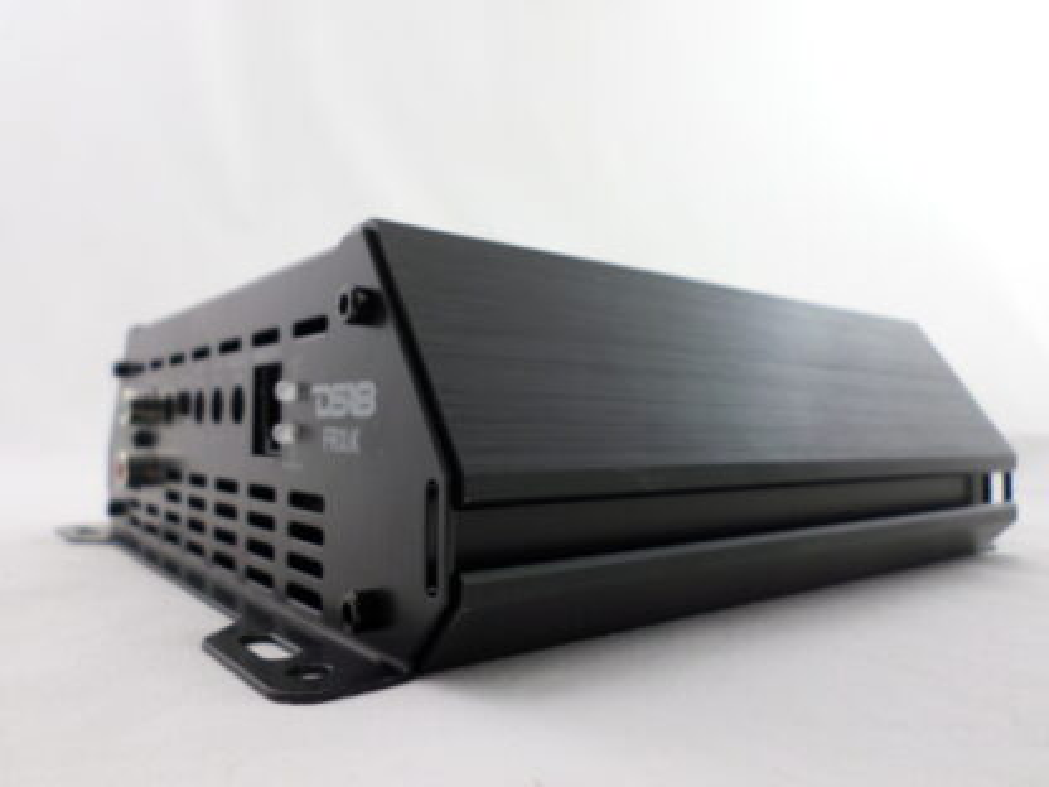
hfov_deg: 69.4
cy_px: 394
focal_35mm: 25
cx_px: 524
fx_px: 758
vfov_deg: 54.9
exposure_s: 1/30
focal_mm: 4.5
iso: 120
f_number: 2.5
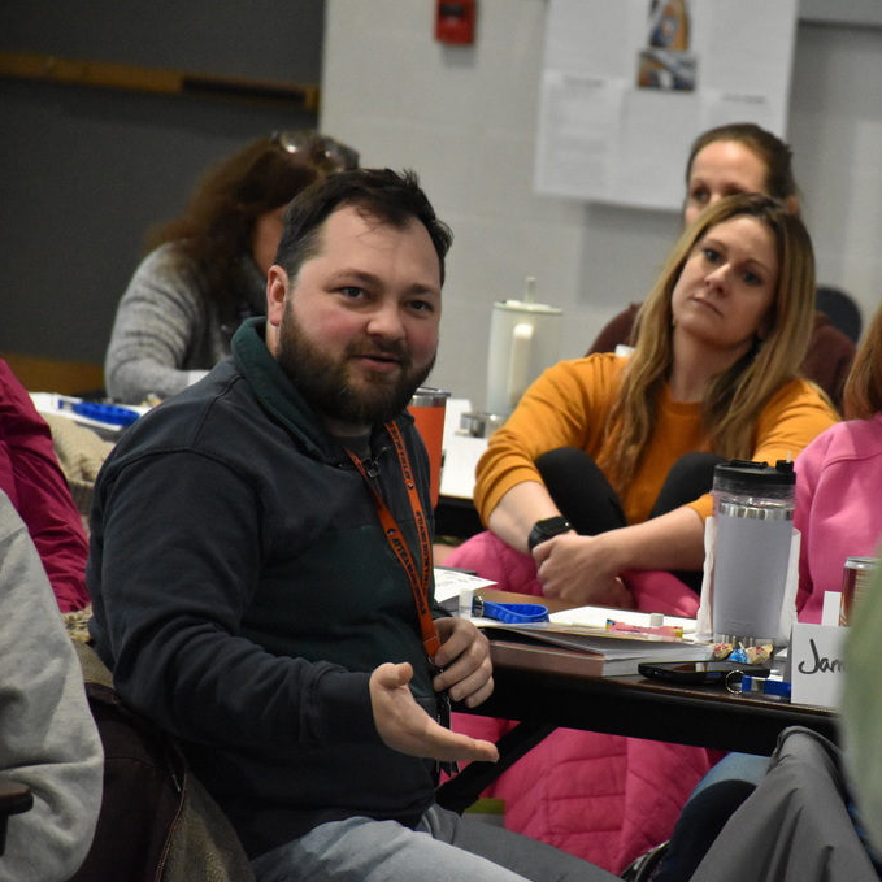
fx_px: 7754
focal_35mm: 269
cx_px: 652
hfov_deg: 6.5
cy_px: 442
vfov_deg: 6.5
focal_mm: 140
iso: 6400
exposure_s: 1/320
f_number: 5.6
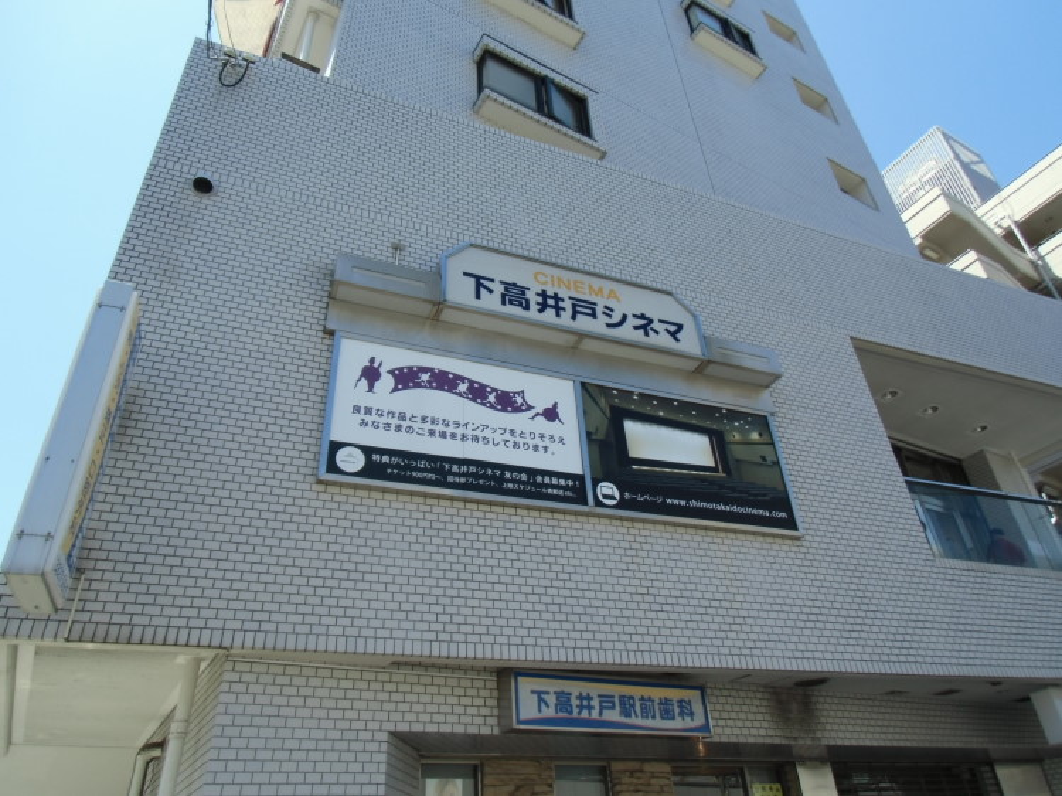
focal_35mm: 24
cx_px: 531
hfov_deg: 71.6
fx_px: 736
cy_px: 398
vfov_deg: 56.8
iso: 64
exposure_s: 1/320
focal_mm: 4.24
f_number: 3
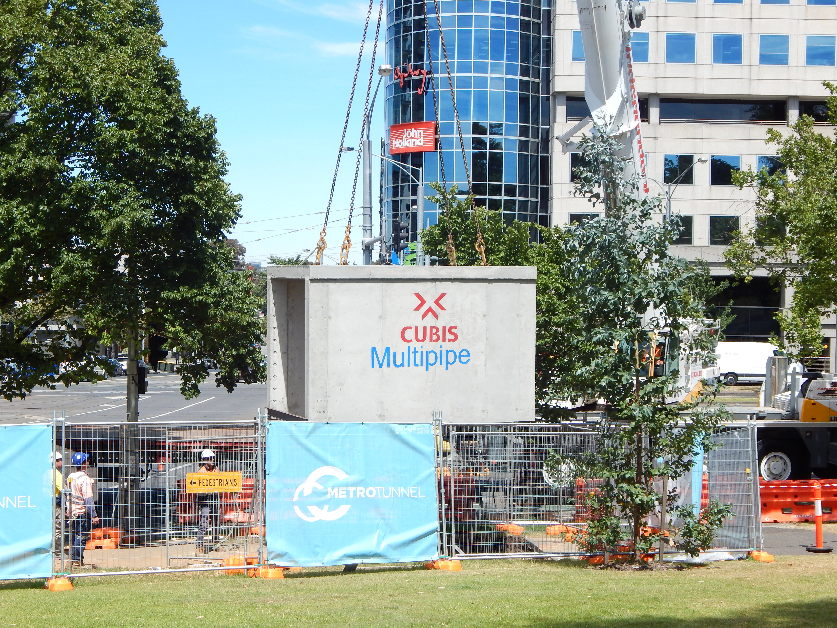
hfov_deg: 35.5
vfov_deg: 27.0
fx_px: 1306
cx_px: 418
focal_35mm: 54
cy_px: 314
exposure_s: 1/640
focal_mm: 9.7
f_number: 3.8
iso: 125
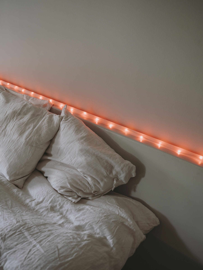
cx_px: 102
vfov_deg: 58.4
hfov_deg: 45.4
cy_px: 135
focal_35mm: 31
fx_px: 242
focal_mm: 39.6
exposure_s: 1/5
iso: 320
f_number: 4
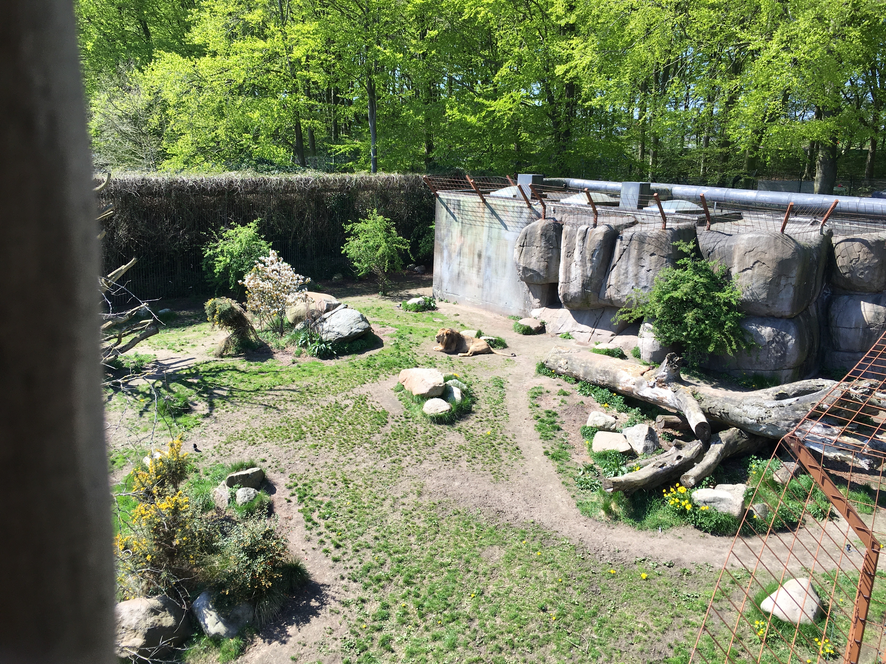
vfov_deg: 48.2
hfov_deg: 61.7
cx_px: 443
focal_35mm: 29
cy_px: 332
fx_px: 742
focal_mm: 4.15
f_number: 2.2
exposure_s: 1/569
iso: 25
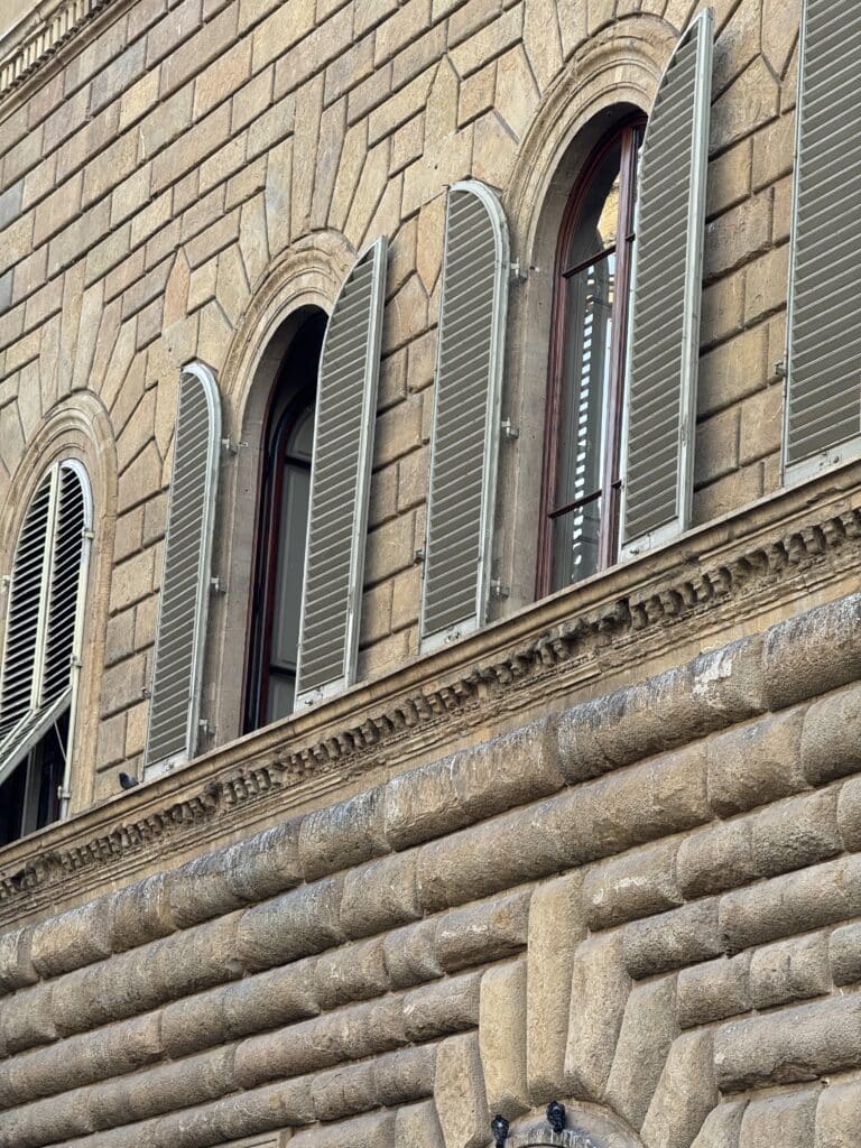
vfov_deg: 16.4
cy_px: 574
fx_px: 3980
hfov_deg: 12.3
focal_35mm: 120
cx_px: 430
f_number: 2.8
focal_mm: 15.66
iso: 50
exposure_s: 1/138
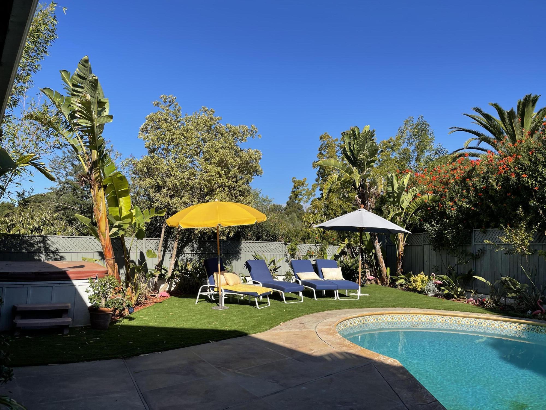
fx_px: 410
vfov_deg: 53.1
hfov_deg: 67.3
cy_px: 205
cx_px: 273
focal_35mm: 26
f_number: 1.6
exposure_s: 1/3165
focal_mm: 5.1
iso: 32
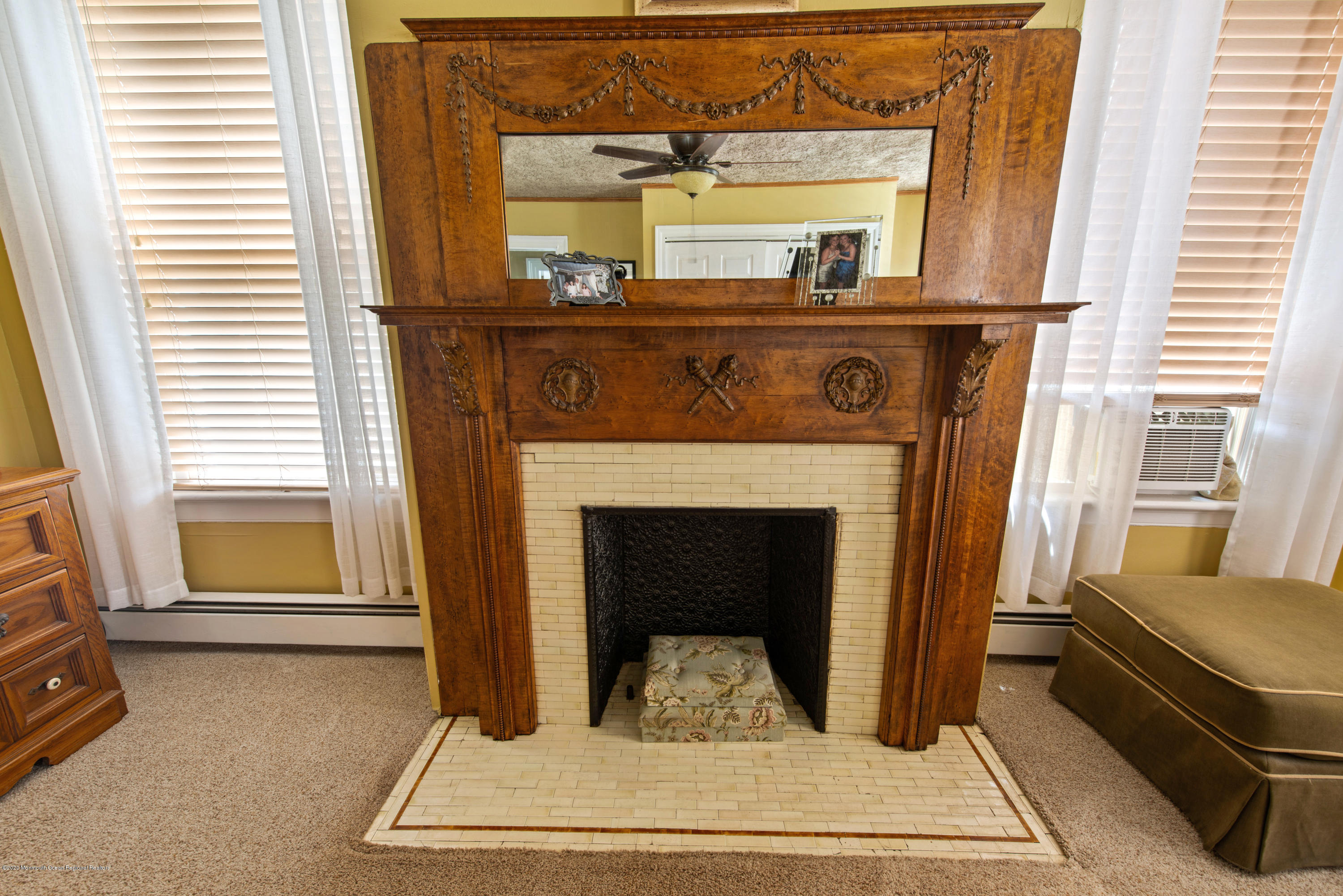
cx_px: 672
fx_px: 522
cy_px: 448
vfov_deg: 81.2
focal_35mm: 14
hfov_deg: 104.2
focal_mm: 14
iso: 100
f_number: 8
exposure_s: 1.3
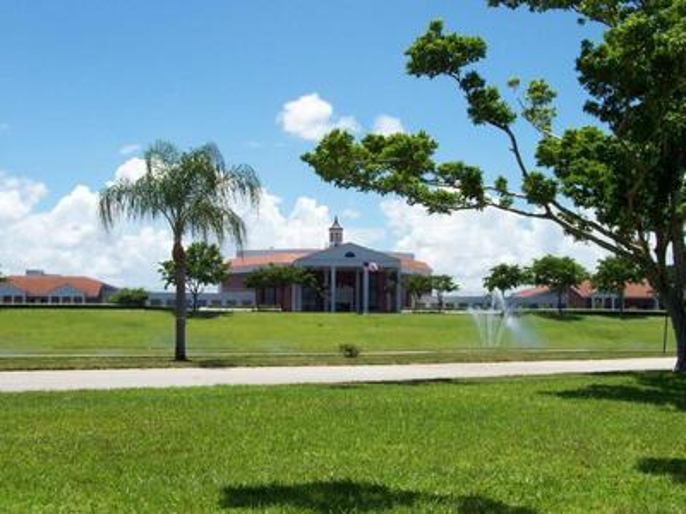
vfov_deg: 27.5
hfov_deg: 36.2
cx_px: 343
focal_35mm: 53
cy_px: 257
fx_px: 1050
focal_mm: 8.7
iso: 80
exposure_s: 1/382
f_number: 6.1
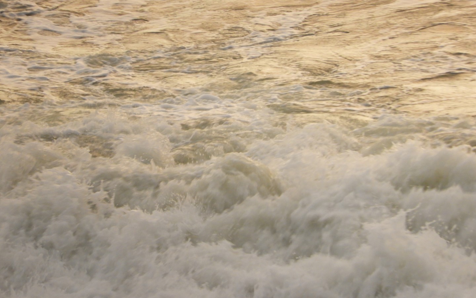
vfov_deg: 1.0
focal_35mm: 1274
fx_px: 16528
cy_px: 122
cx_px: 238
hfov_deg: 1.6
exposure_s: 1/80
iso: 400
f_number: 6
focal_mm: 215
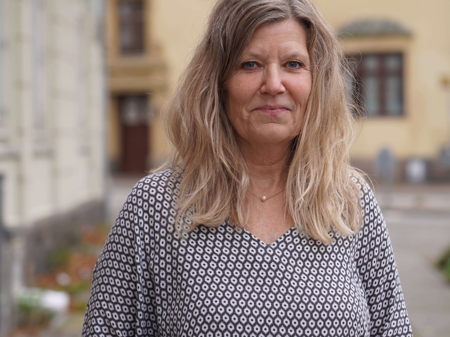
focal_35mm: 136
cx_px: 271
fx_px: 1768
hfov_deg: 14.5
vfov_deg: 10.9
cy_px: 143
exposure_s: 1/160
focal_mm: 90
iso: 200
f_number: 4
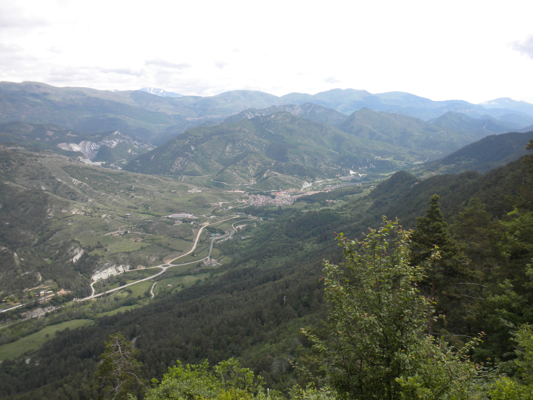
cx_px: 266
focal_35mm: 37
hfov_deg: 50.1
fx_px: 570
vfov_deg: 38.7
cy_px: 200
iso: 64
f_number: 10
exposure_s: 1/76
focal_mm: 6.6
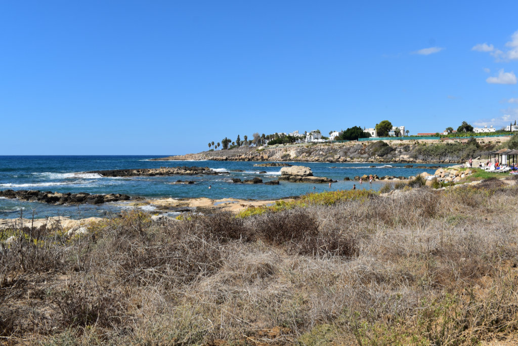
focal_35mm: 34
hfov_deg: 55.1
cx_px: 259
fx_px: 496
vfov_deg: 38.4
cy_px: 173
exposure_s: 1/500
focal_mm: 23
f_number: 11
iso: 250
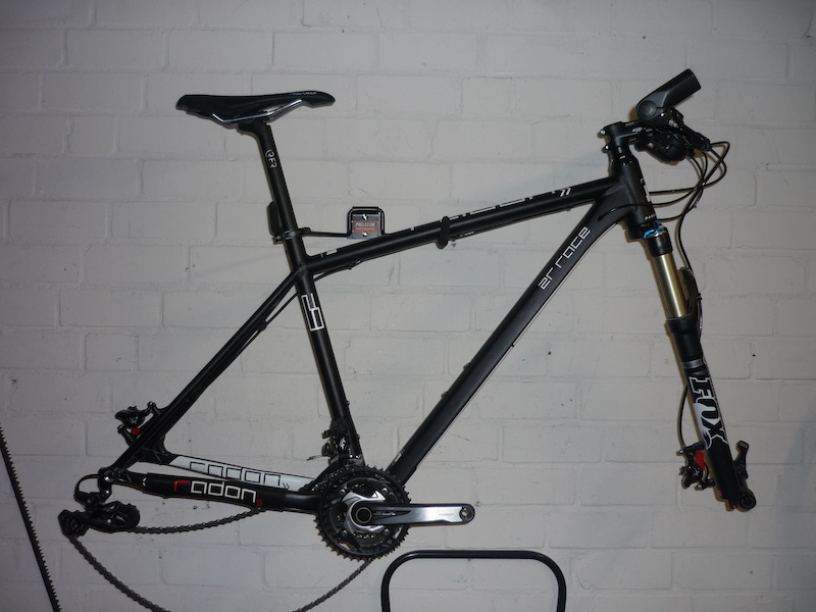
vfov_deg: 42.9
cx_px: 408
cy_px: 306
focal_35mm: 33
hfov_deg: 55.4
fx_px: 778
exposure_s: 1/30
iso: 100
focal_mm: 5.5
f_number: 2.8
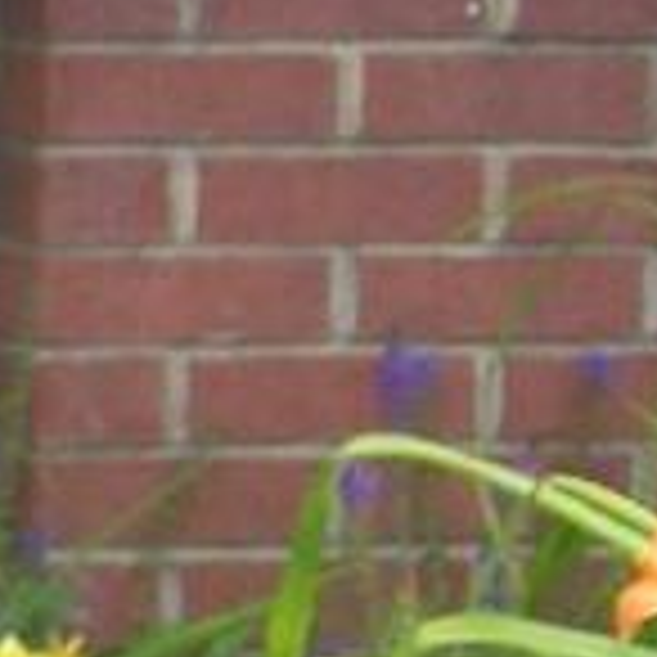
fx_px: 6914
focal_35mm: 322
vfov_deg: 5.4
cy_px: 585
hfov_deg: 4.9
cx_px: -1984
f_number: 4.3
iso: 50
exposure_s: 1/77.8
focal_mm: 9.3
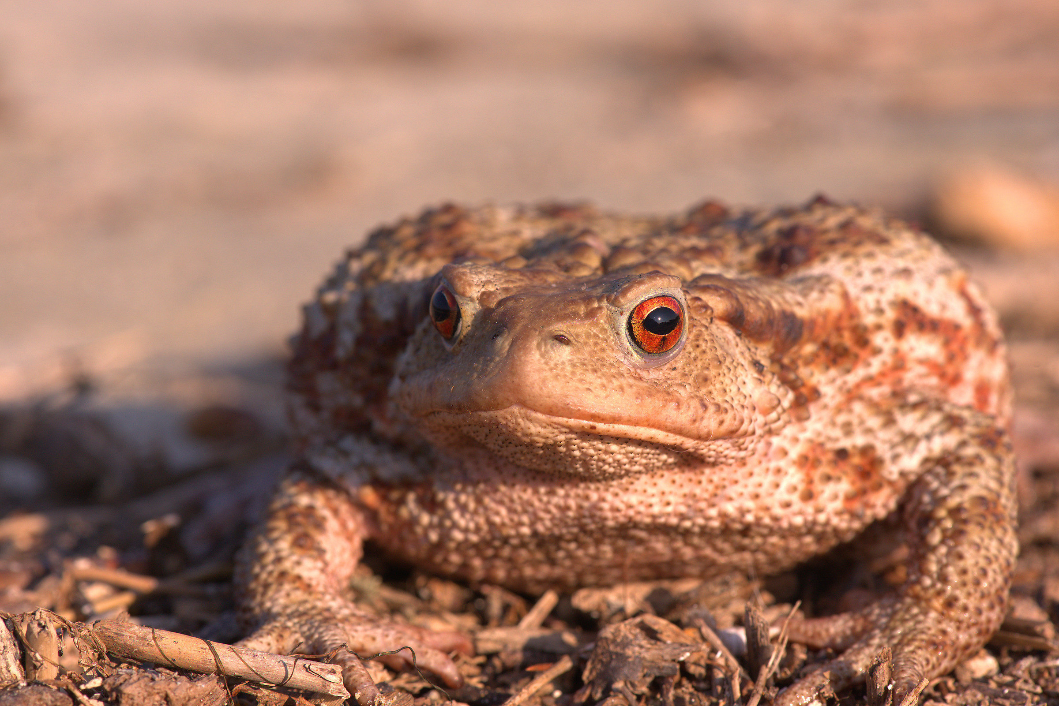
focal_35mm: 105
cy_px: 353
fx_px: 3089
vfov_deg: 13.0
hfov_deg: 19.5
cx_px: 530
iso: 400
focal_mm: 105
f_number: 11
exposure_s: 1/500
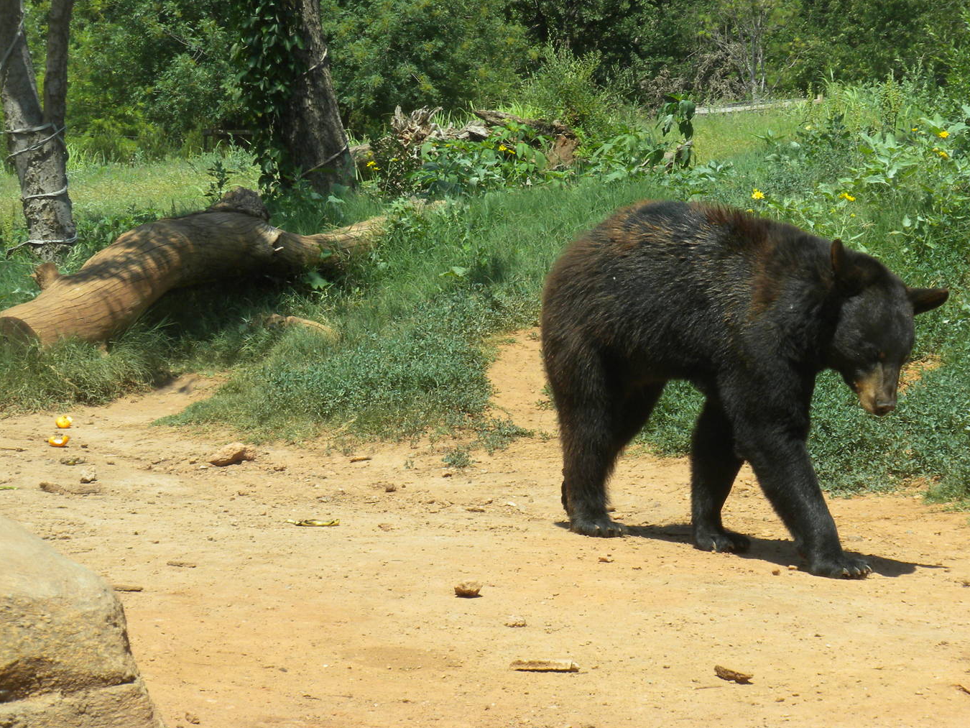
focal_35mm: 141
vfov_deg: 10.5
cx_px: 527
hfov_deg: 14.0
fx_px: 3952
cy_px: 415
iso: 64
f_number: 5.1
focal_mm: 21
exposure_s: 1/230
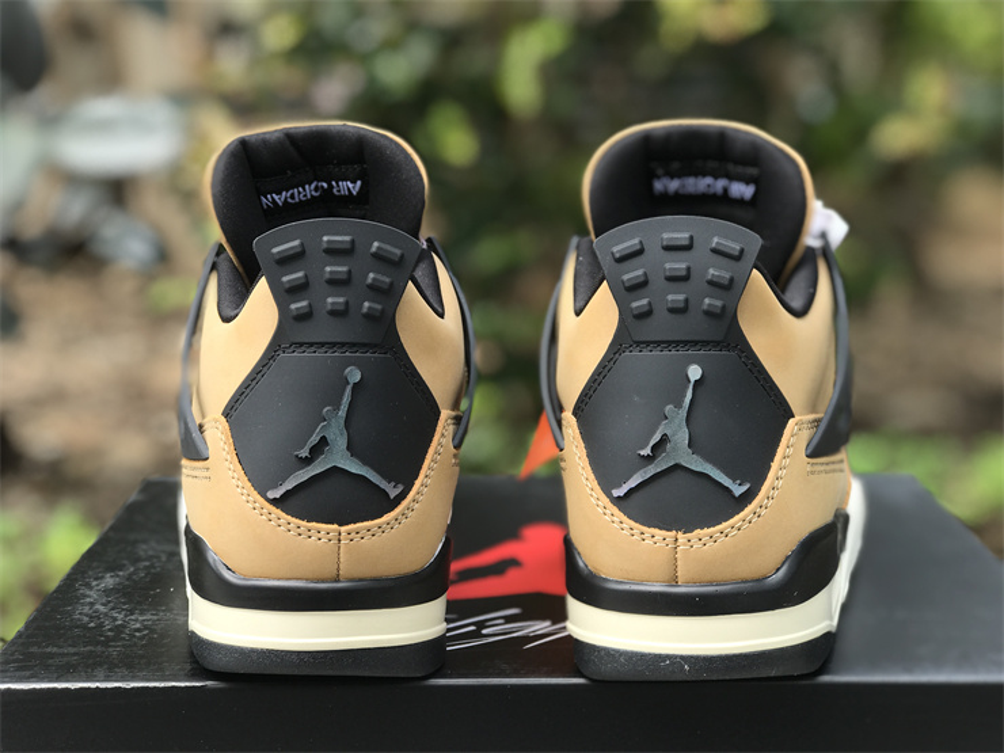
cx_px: 502
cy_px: 376
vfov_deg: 25.7
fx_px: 1653
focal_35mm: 57
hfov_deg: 33.8
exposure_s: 1/183
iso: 20
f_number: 2.8
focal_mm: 6.6
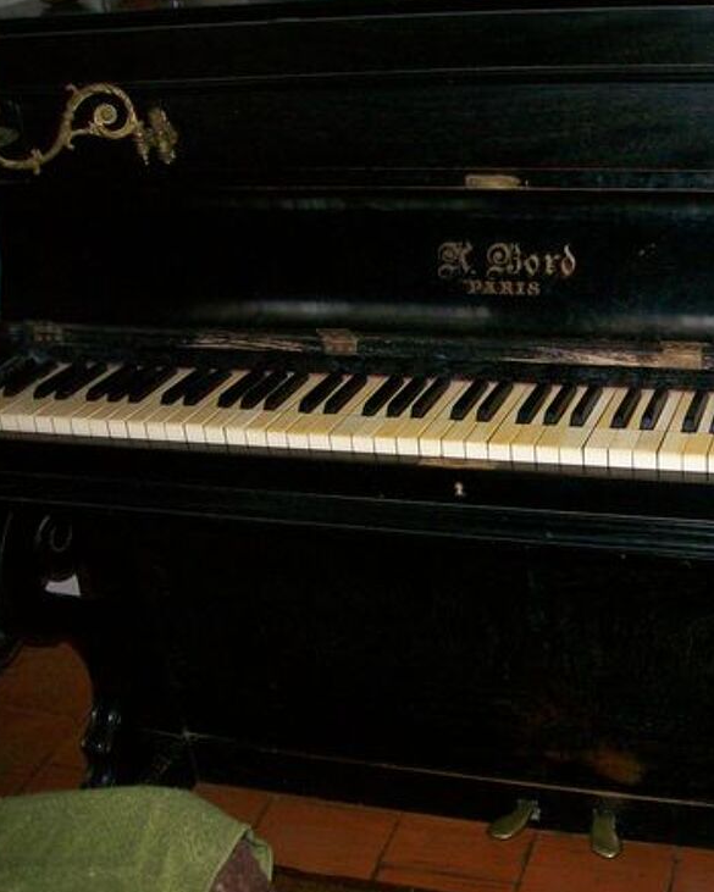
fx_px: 1268
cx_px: 585
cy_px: 439
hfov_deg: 30.6
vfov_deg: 38.8
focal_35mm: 48
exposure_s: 1/64
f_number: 2.7
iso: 140
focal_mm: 6
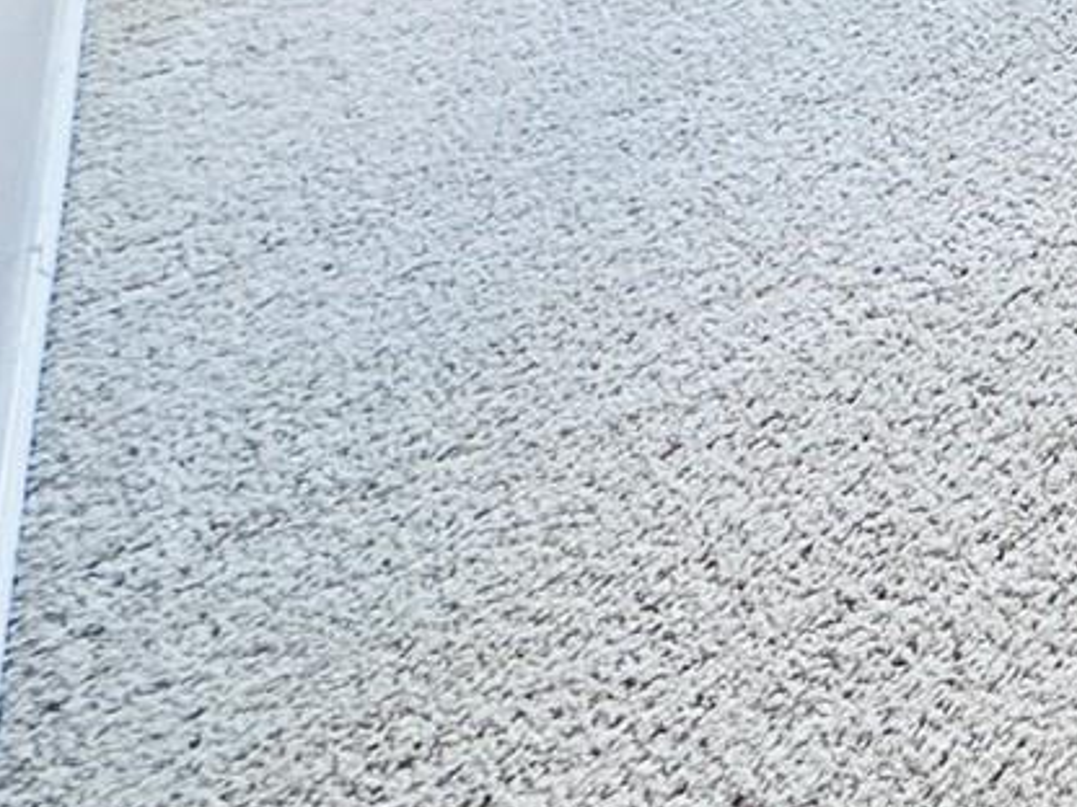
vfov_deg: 15.8
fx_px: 2147
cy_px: -895
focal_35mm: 69
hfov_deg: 15.9
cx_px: 2483
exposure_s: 1/120
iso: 80
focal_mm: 2.22
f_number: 2.2
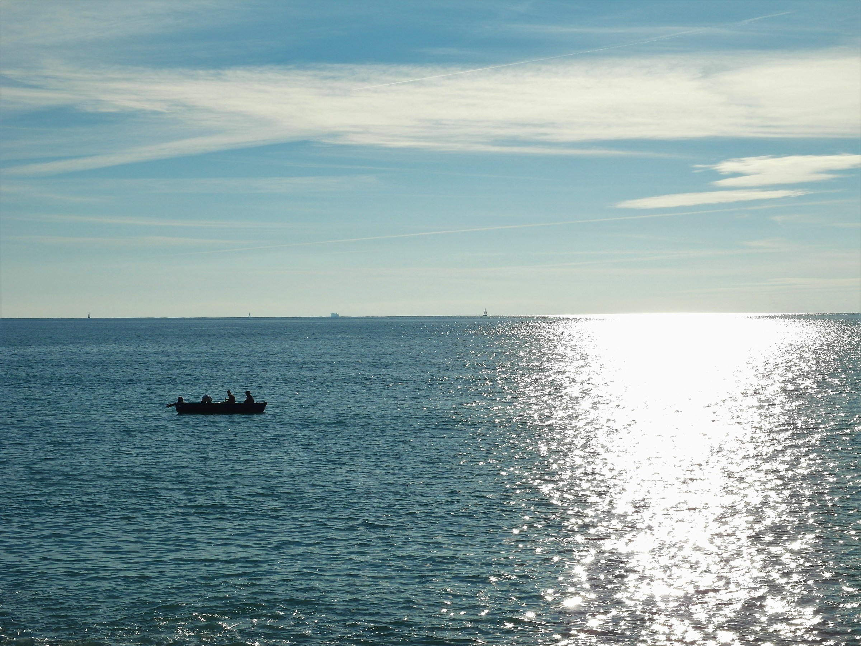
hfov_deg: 29.4
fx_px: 1642
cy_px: 323
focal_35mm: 66
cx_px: 430
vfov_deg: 22.3
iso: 80
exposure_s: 1/1500
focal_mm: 14.1
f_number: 4.8
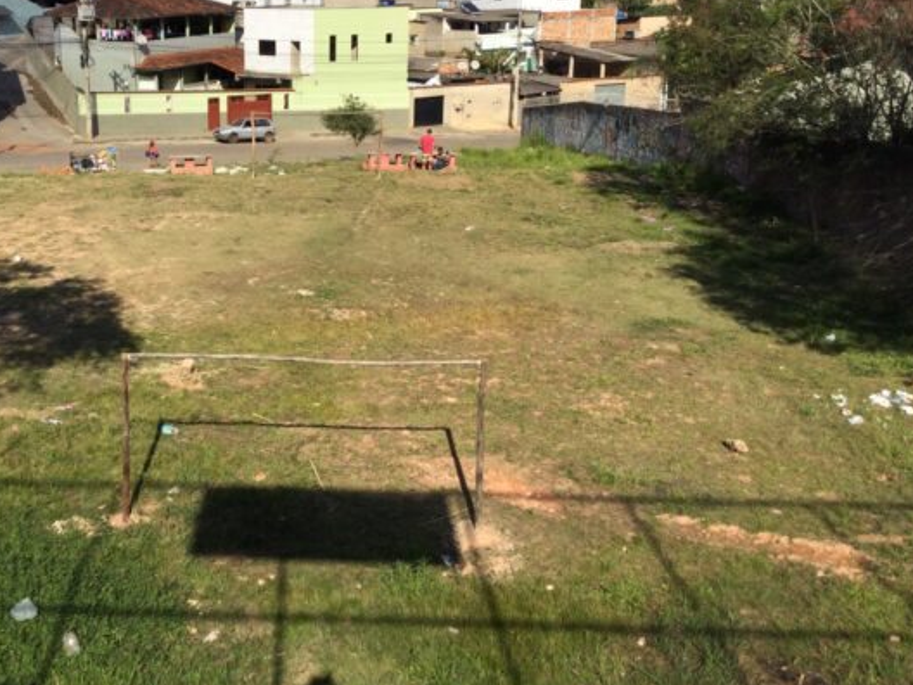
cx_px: 279
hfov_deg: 42.2
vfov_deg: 32.7
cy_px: 246
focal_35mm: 44
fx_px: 1161
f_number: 2.4
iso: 25
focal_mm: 3.3
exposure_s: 1/1773
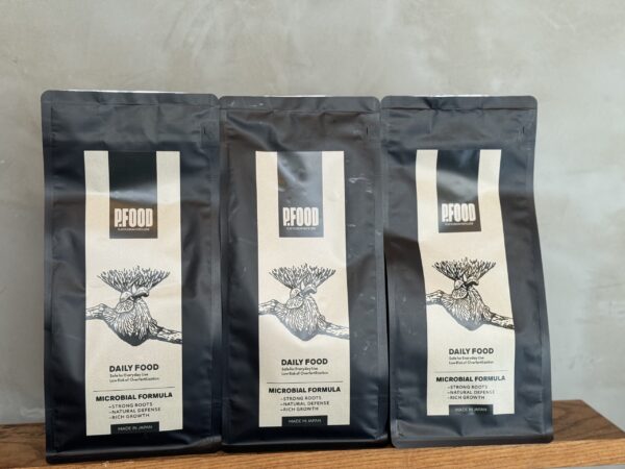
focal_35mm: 48
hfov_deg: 39.7
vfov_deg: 30.3
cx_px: 312
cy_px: 234
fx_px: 867
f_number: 1.78
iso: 80
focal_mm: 6.76
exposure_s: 1/60
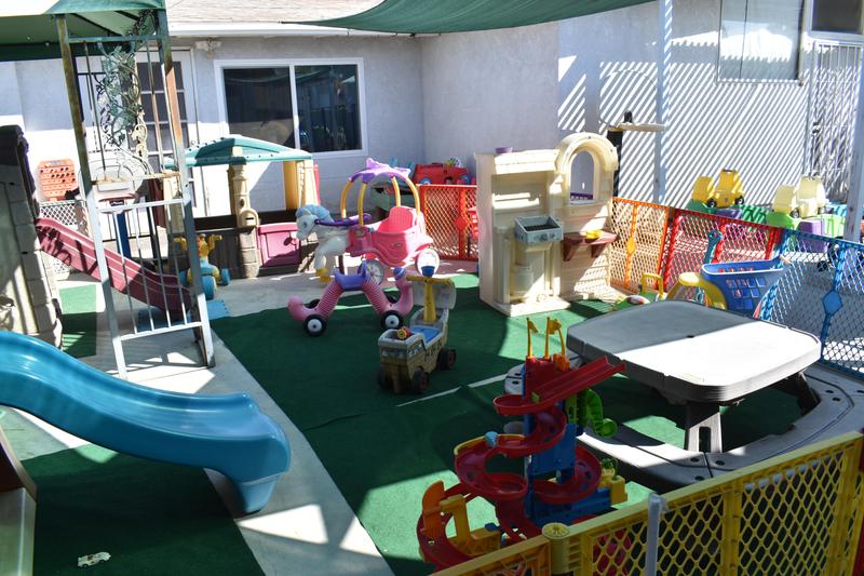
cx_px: 432
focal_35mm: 27
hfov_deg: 67.4
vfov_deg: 47.9
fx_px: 648
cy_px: 288
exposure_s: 1/100
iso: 100
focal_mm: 18
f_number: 8
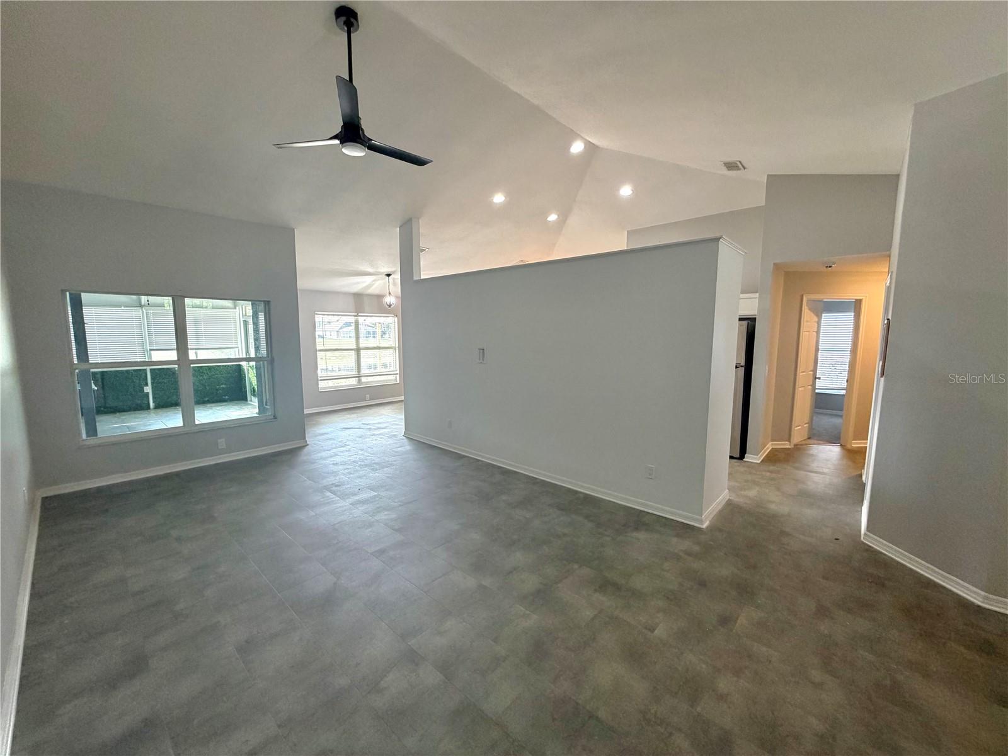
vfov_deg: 85.7
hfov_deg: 102.1
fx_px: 408
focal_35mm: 14
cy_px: 378
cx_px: 504
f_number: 2.2
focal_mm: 2.22
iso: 160
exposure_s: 1/60
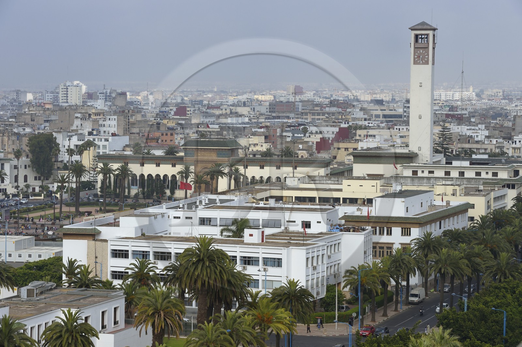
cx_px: 261
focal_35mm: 112
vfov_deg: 12.2
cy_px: 174
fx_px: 1623
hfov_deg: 18.3
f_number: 11
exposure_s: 1/200
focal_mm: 112
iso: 200
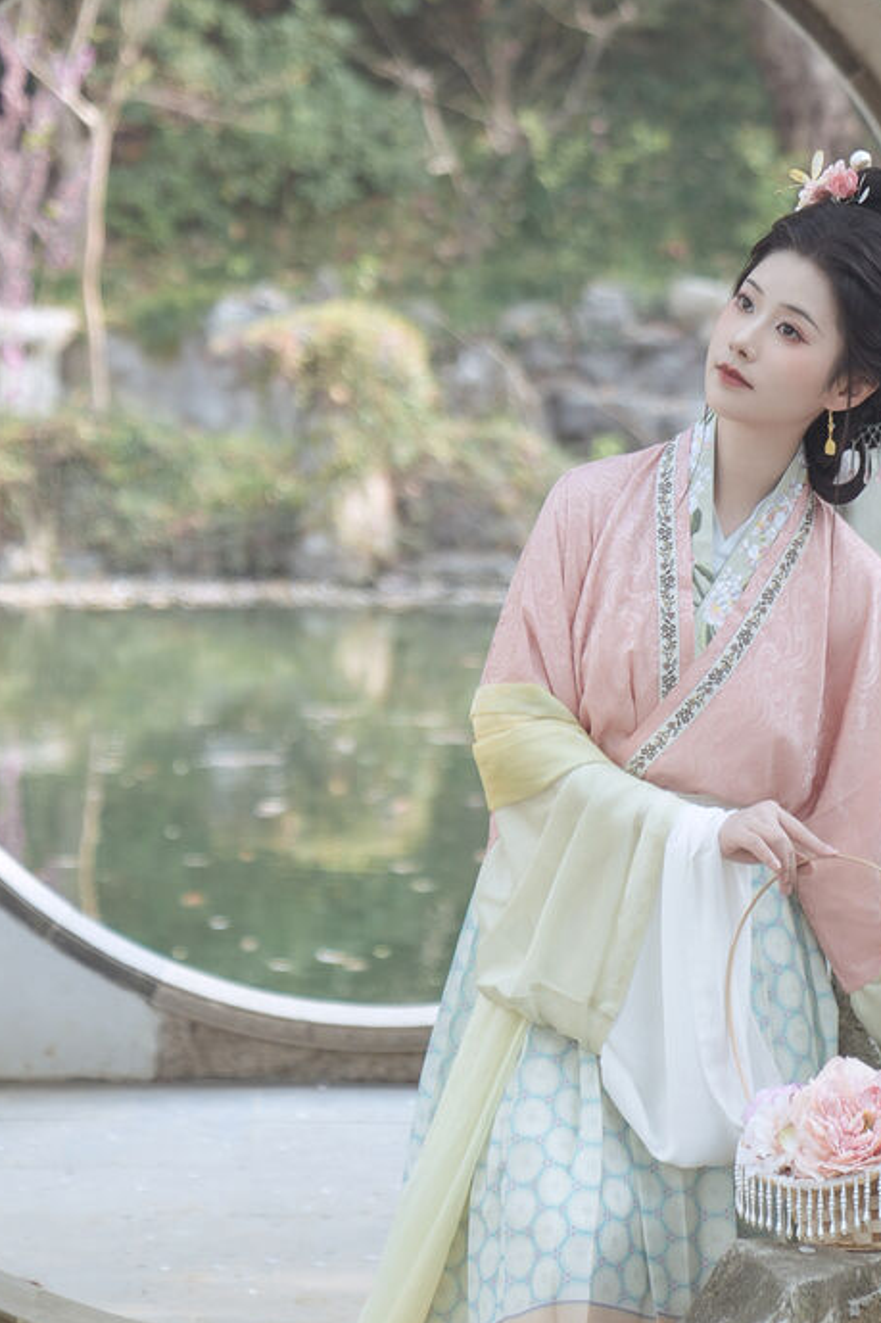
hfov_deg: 7.5
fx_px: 6720
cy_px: 31
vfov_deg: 11.1
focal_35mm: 183
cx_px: 418
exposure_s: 1/200
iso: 125
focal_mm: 70
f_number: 2.8
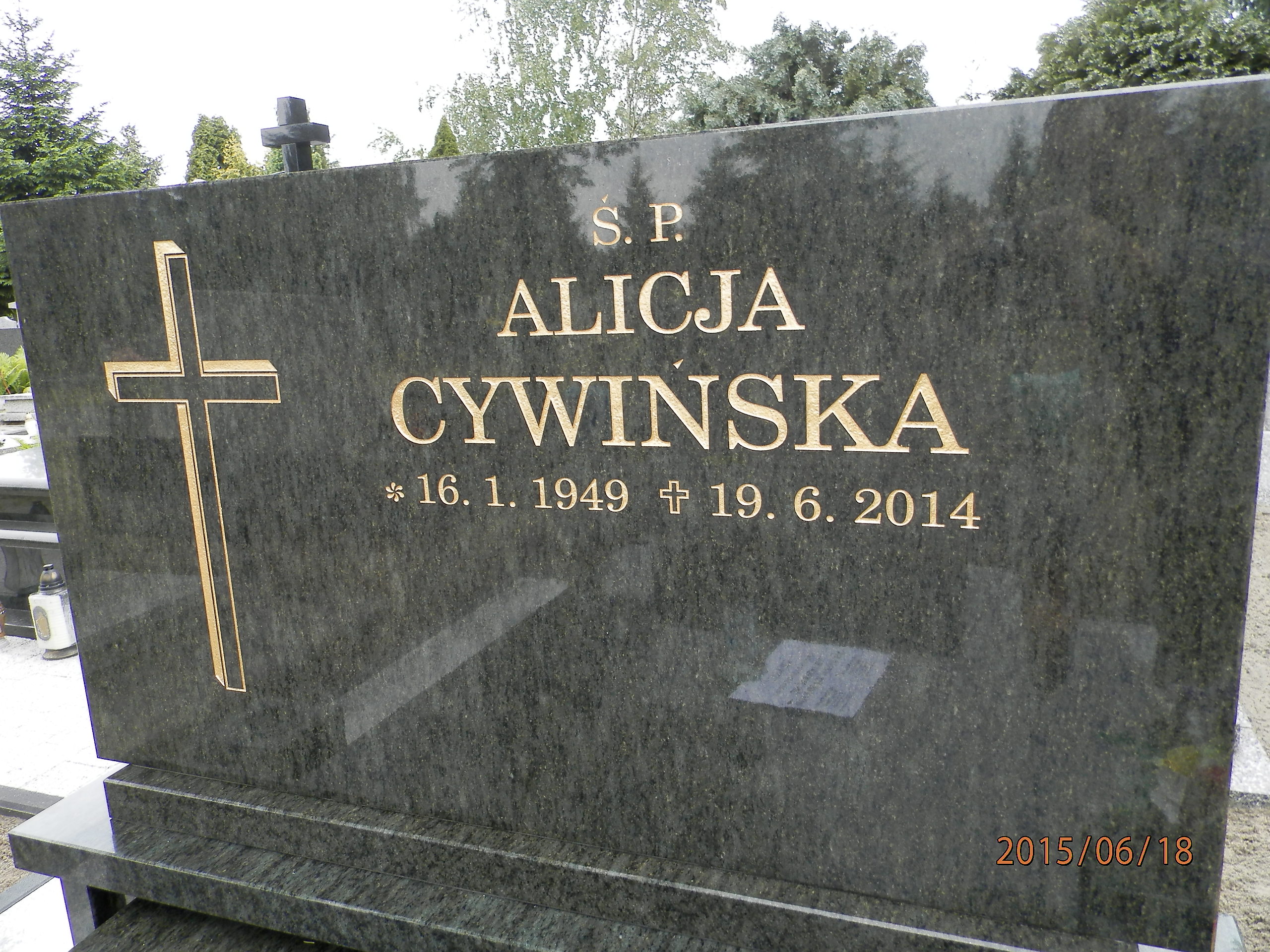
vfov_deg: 54.9
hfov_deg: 69.4
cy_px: 476
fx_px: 917
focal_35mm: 25
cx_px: 635
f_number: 3.1
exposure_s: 1/50
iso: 80
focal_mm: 4.5
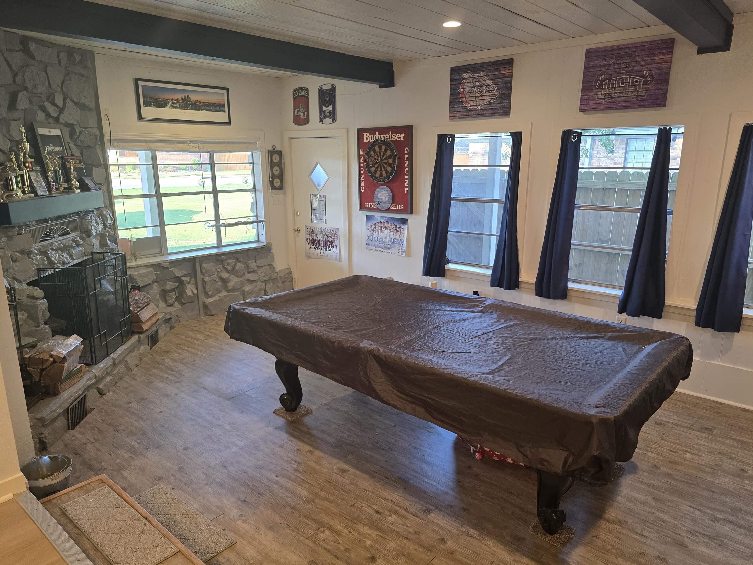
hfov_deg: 71.6
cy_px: 291
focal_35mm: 24
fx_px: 522
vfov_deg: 56.8
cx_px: 365
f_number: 1.7
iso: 125
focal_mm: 6.3
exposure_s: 1/120
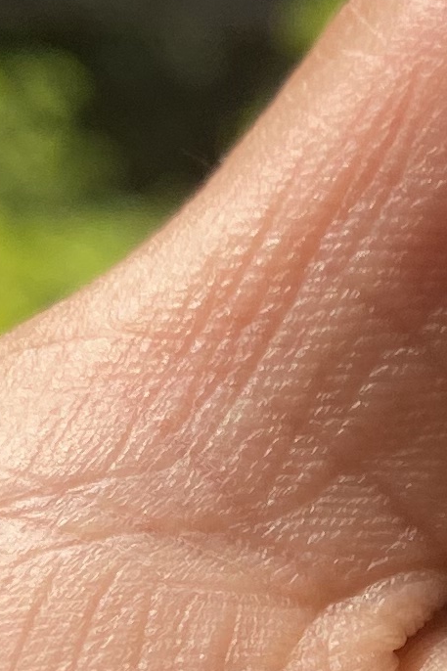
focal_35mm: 159
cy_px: 1081
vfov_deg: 12.2
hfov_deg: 8.4
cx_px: 760
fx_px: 2963
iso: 32
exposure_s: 1/719
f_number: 1.8
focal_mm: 4.25
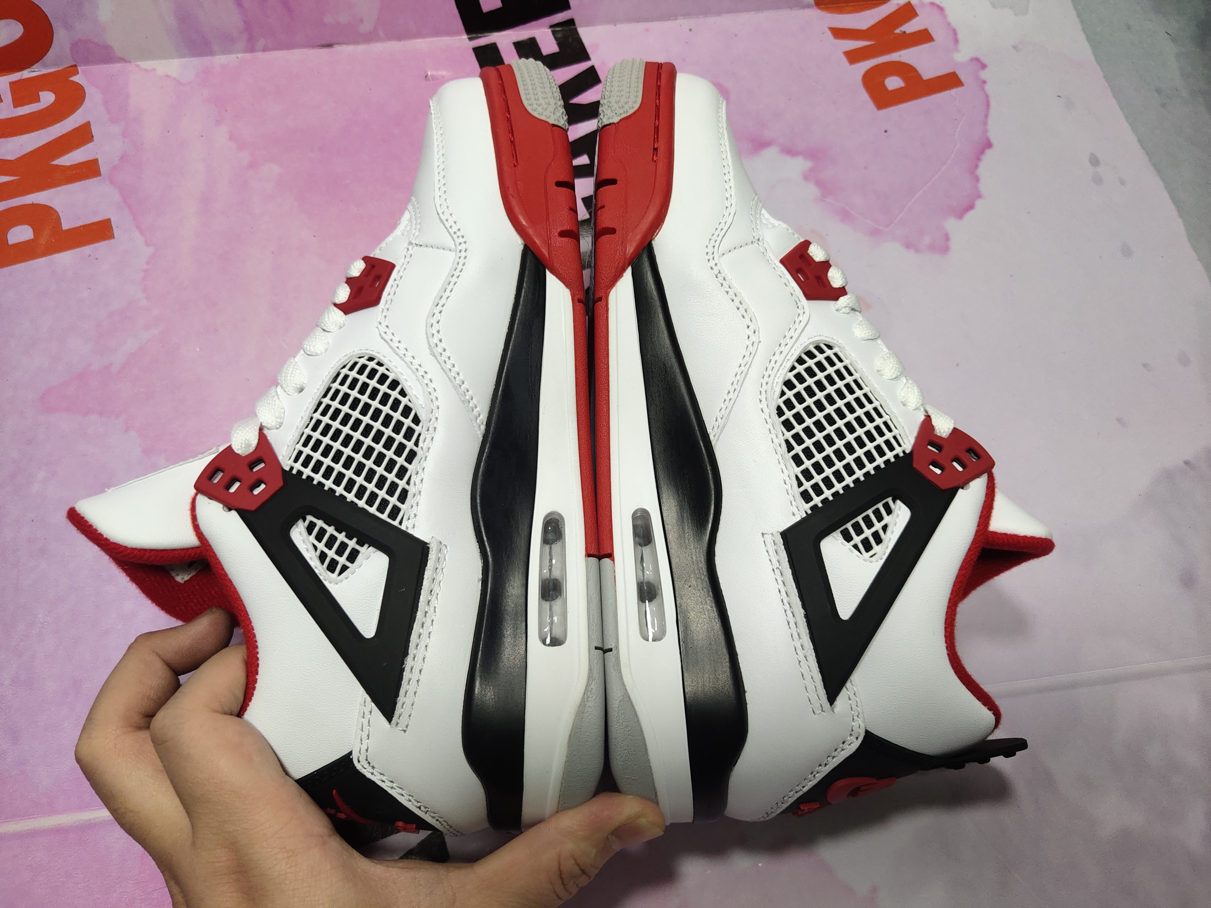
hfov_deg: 60.0
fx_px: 1050
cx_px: 606
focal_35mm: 30
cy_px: 454
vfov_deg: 46.8
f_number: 1.79
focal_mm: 4.35
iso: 61
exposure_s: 1/100
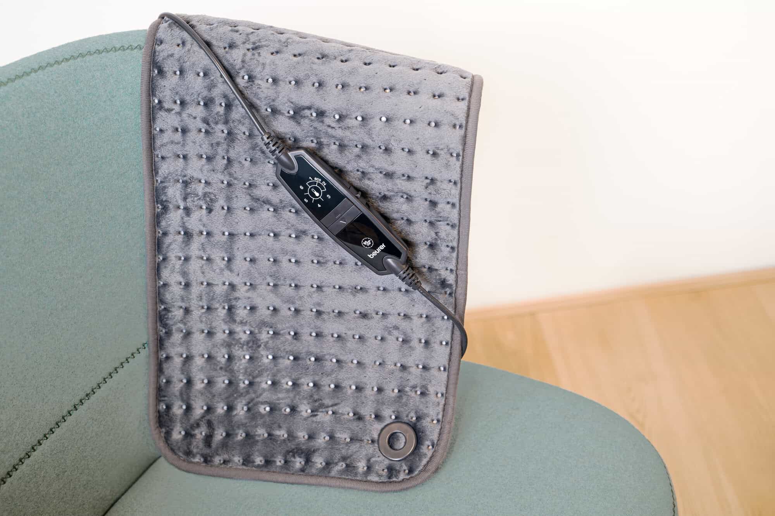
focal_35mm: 43
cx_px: 388
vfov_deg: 31.2
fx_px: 926
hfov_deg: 45.4
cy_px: 258
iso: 200
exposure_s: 1/60
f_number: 4
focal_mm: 43
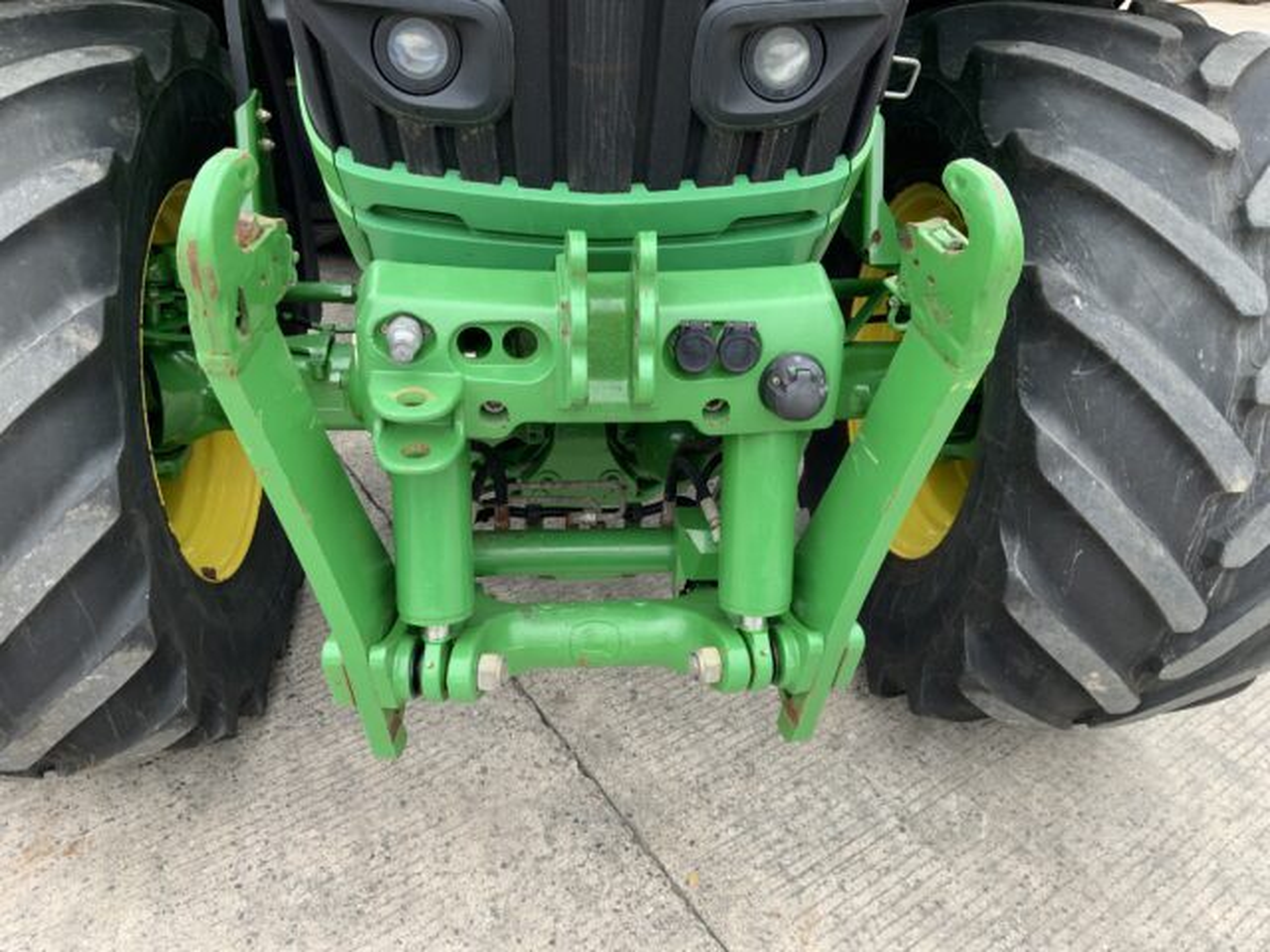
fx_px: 1064
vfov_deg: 48.2
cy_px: 476
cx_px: 635
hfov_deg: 61.7
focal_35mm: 29
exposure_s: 1/122
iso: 25
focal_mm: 3
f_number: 1.8
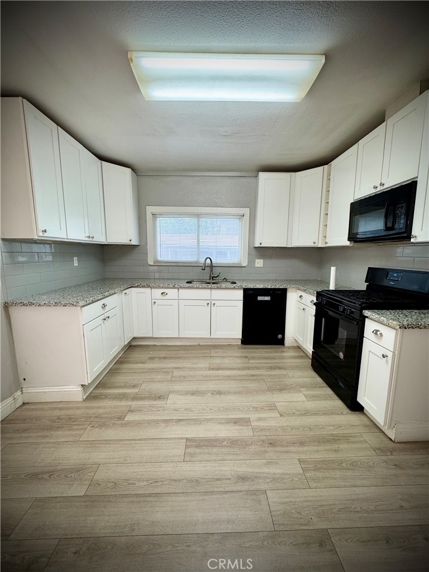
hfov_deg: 85.7
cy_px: 286
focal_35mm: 14
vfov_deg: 102.1
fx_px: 231
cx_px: 214
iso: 250
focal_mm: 2.22
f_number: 2.2
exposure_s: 1/120
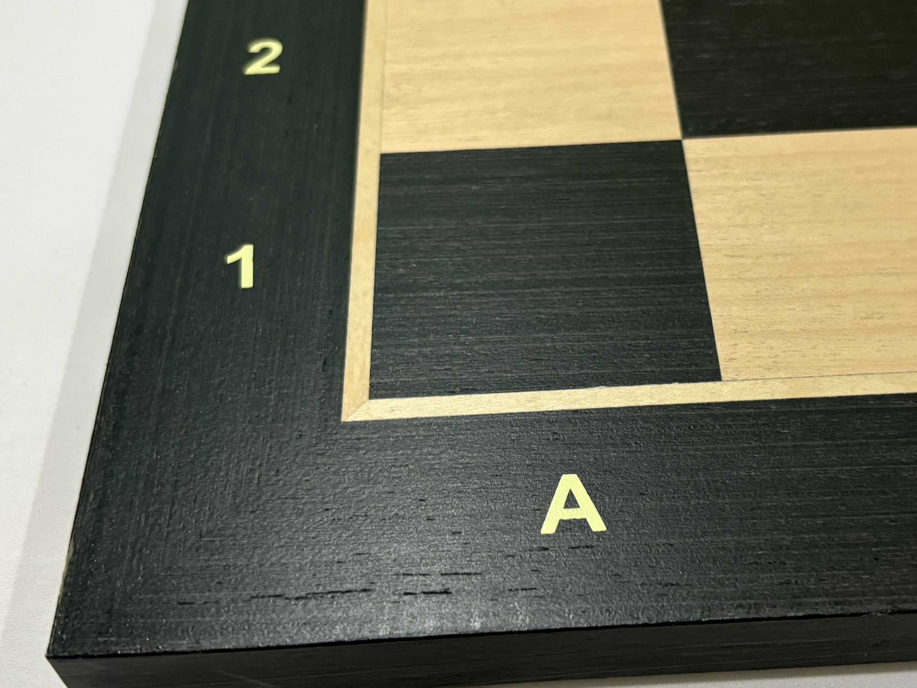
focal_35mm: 46
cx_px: 553
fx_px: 1218
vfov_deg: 31.5
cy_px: 361
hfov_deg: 41.0
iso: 250
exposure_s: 1/60
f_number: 1.6
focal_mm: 5.96
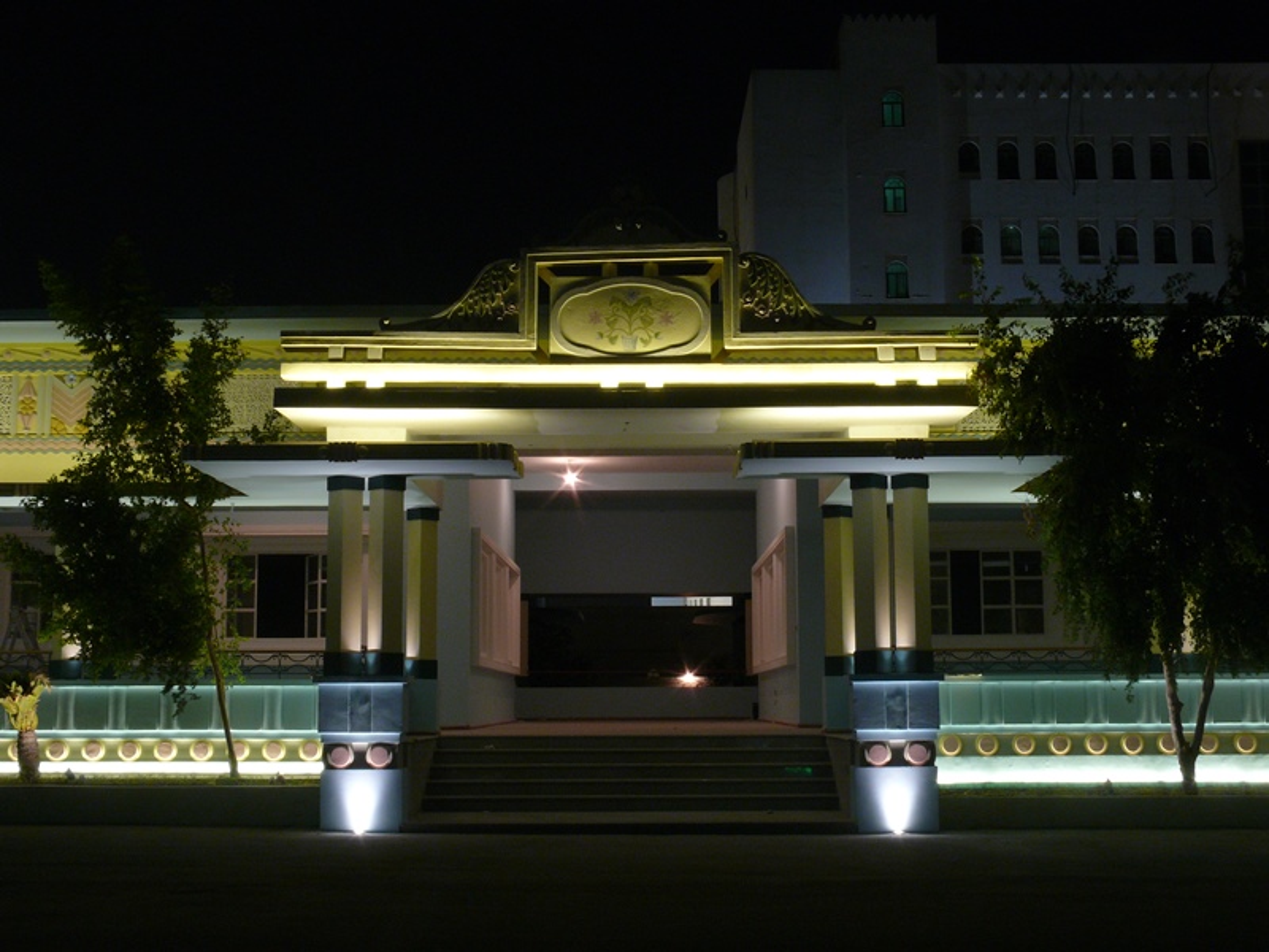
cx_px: 634
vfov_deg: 32.2
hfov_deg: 42.1
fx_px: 1650
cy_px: 476
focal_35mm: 45
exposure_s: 4
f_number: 11
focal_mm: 9.6
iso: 100
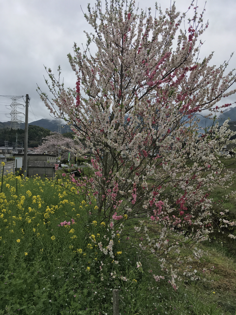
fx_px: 264
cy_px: 158
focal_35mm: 29
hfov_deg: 48.2
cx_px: 118
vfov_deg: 61.7
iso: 25
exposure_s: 1/1282
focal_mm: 4.15
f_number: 2.2
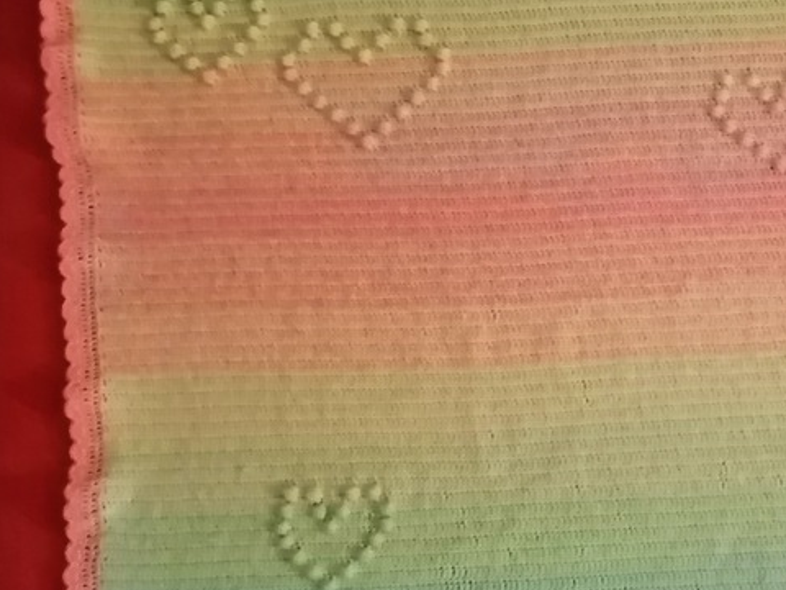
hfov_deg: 30.9
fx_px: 1362
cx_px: 685
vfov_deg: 24.4
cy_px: 365
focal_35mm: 60
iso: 1250
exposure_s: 1/12.5
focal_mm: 3.95
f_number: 1.8
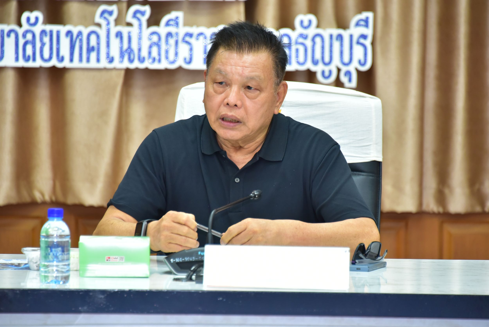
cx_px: 244
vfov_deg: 4.6
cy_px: 164
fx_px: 4076
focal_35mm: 300
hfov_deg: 6.9
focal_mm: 300
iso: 3200
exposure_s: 1/200
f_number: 5.6
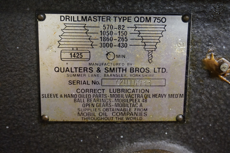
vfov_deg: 29.8
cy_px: 76
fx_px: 287
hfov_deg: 43.6
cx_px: 115
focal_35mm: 45
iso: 2500
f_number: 5
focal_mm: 30
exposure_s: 1/60
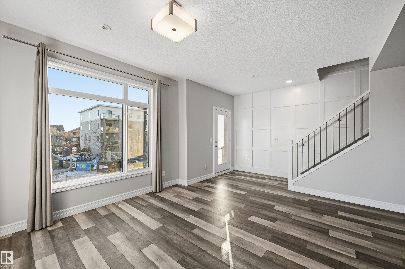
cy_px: 134
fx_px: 157
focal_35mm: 14
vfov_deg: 81.1
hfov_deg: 104.3
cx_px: 202
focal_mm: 14
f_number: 8
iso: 100
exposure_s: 1/200
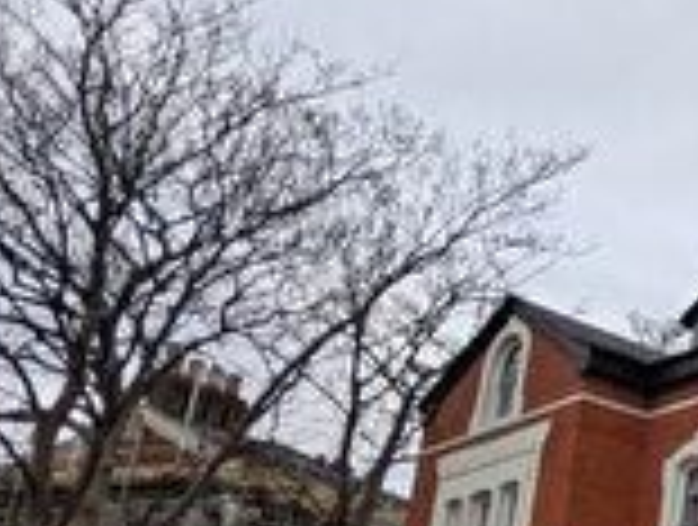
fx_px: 1091
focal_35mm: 54
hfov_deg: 22.7
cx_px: 1214
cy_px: 479
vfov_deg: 26.2
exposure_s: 1/3077
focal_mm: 2.02
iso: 55
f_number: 1.7
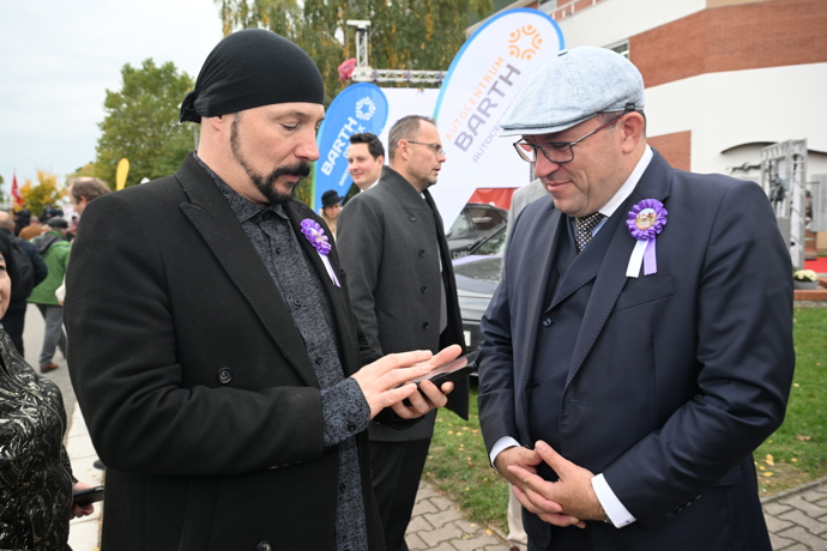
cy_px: 276
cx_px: 414
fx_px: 678
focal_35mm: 30
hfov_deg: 62.8
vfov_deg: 44.3
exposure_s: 1/250
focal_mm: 29.5
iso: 400
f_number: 5.6
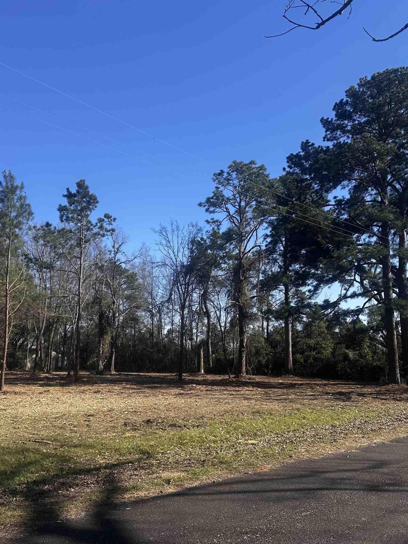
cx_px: 188
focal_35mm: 33
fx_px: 519
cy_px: 278
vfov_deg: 55.3
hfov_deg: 42.9
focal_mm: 6.86
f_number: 1.78
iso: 80
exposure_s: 1/2525
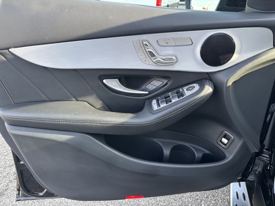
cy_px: 103
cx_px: 138
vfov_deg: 53.1
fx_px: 207
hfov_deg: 67.3
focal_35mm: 26
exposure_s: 1/121
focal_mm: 5.96
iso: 50
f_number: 1.6
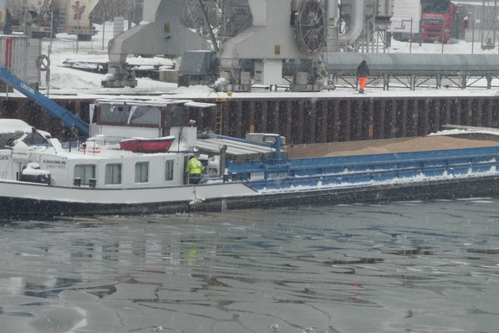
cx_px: 358
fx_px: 4768
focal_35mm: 344
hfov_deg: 6.0
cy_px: 86
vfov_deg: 4.0
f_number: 5.6
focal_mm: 33.2
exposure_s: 1/125
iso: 80
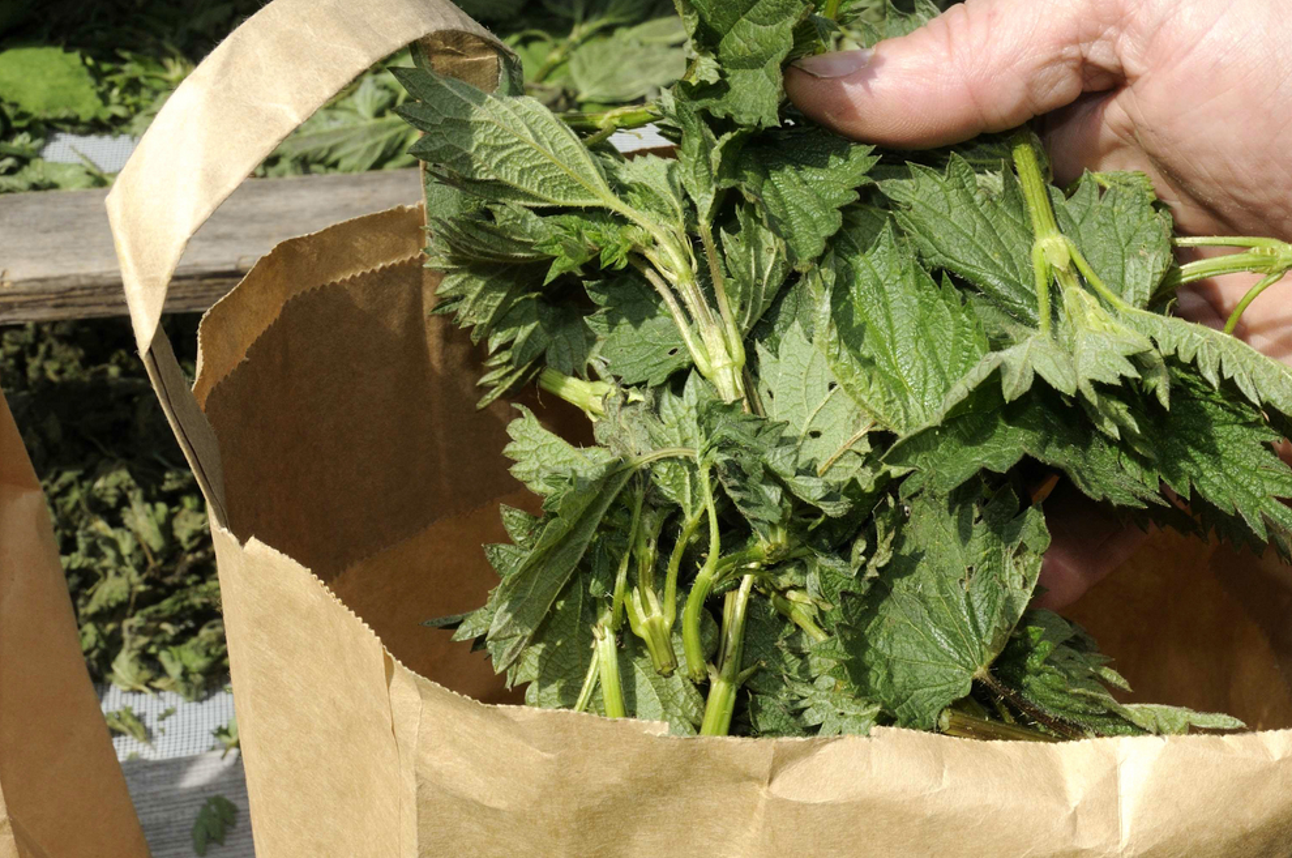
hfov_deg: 30.6
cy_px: 382
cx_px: 759
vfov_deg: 20.6
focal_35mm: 66
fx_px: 2355
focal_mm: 31
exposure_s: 1/125
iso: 200
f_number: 13
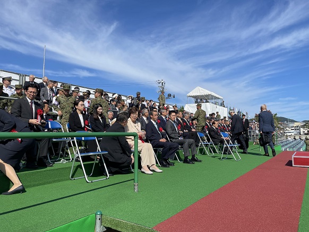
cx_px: 154
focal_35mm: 26
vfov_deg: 53.0
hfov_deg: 67.3
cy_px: 116
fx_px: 232
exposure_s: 1/4651
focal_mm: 4.2
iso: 32
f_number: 1.6
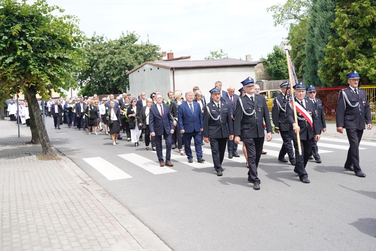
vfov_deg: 31.2
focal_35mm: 43
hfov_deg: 45.4
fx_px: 449
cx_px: 188
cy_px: 126
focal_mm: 43
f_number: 5.6
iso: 100
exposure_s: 1/200
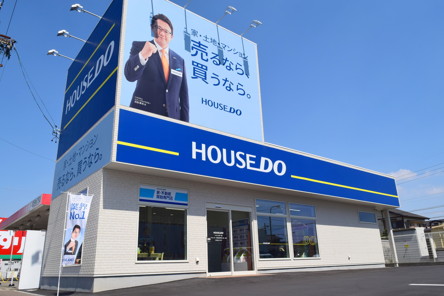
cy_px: 148
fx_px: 333
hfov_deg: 67.4
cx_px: 222
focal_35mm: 27
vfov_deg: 48.0
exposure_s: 1/500
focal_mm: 18
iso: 280
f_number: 11
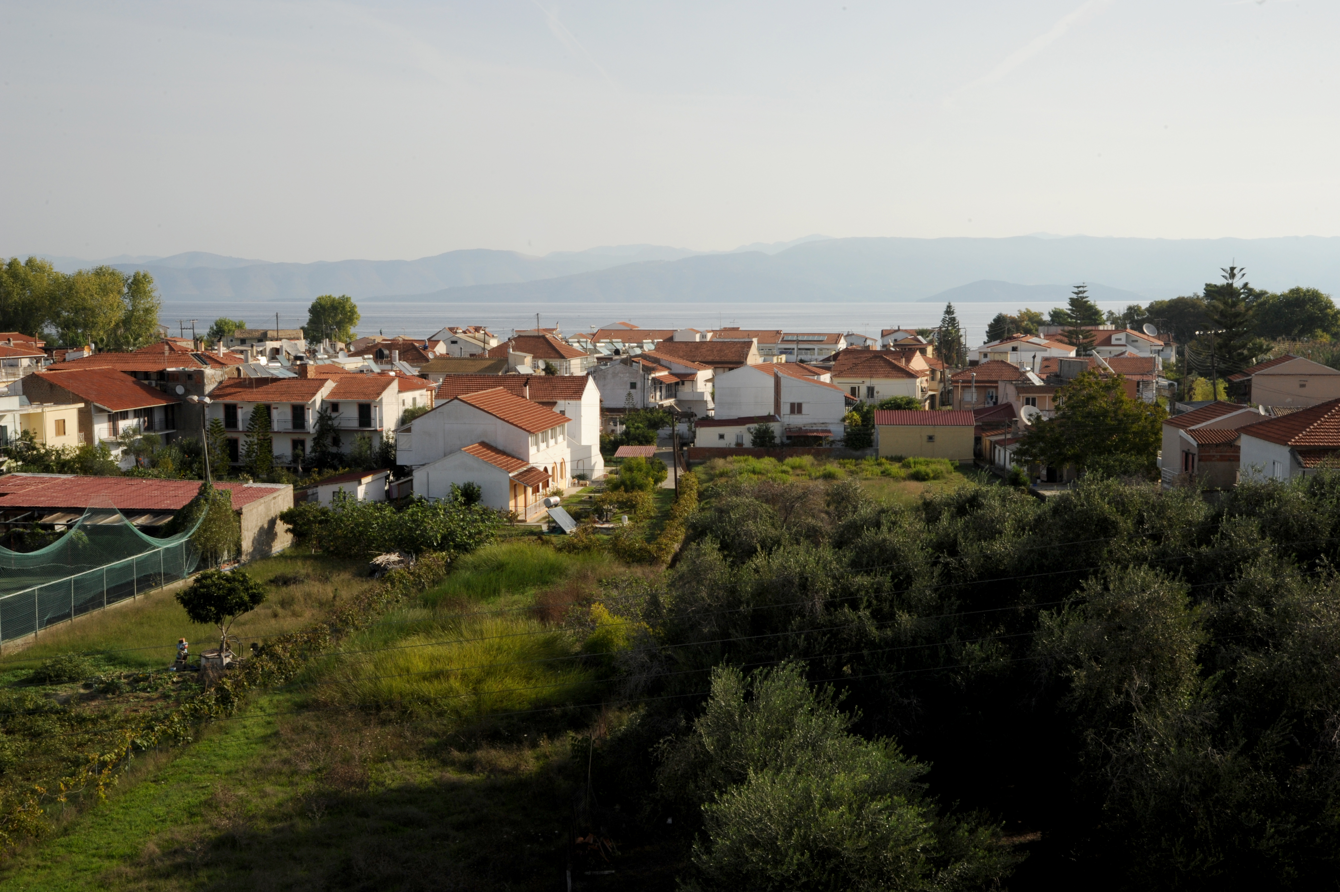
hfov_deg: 44.5
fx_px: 1637
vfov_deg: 30.5
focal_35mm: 44
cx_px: 670
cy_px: 446
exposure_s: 1/200
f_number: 22
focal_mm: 44
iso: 500
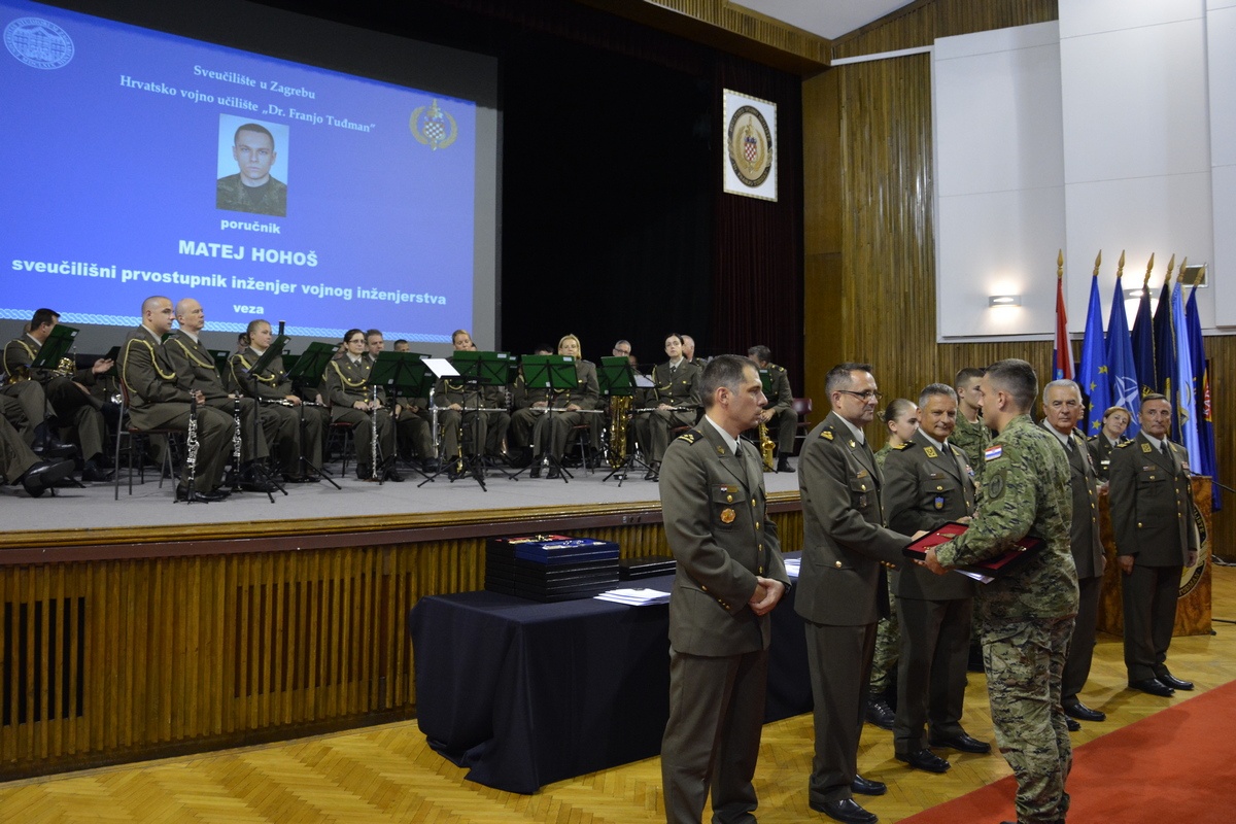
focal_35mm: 27
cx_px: 618
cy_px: 412
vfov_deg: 47.9
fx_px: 927
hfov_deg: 67.4
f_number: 3.5
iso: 1600
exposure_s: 1/30
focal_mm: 18
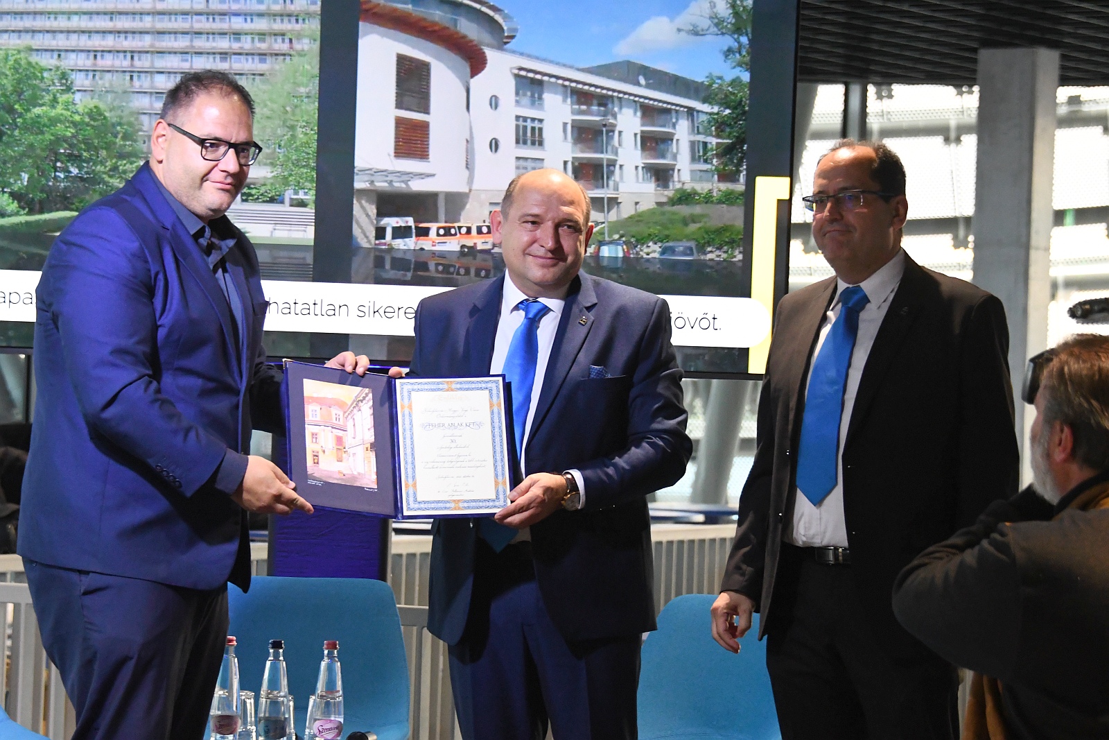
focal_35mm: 138
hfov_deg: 14.9
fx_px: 4251
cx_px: 554
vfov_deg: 9.9
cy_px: 370
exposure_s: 1/160
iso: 5000
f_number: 5.3
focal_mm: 92
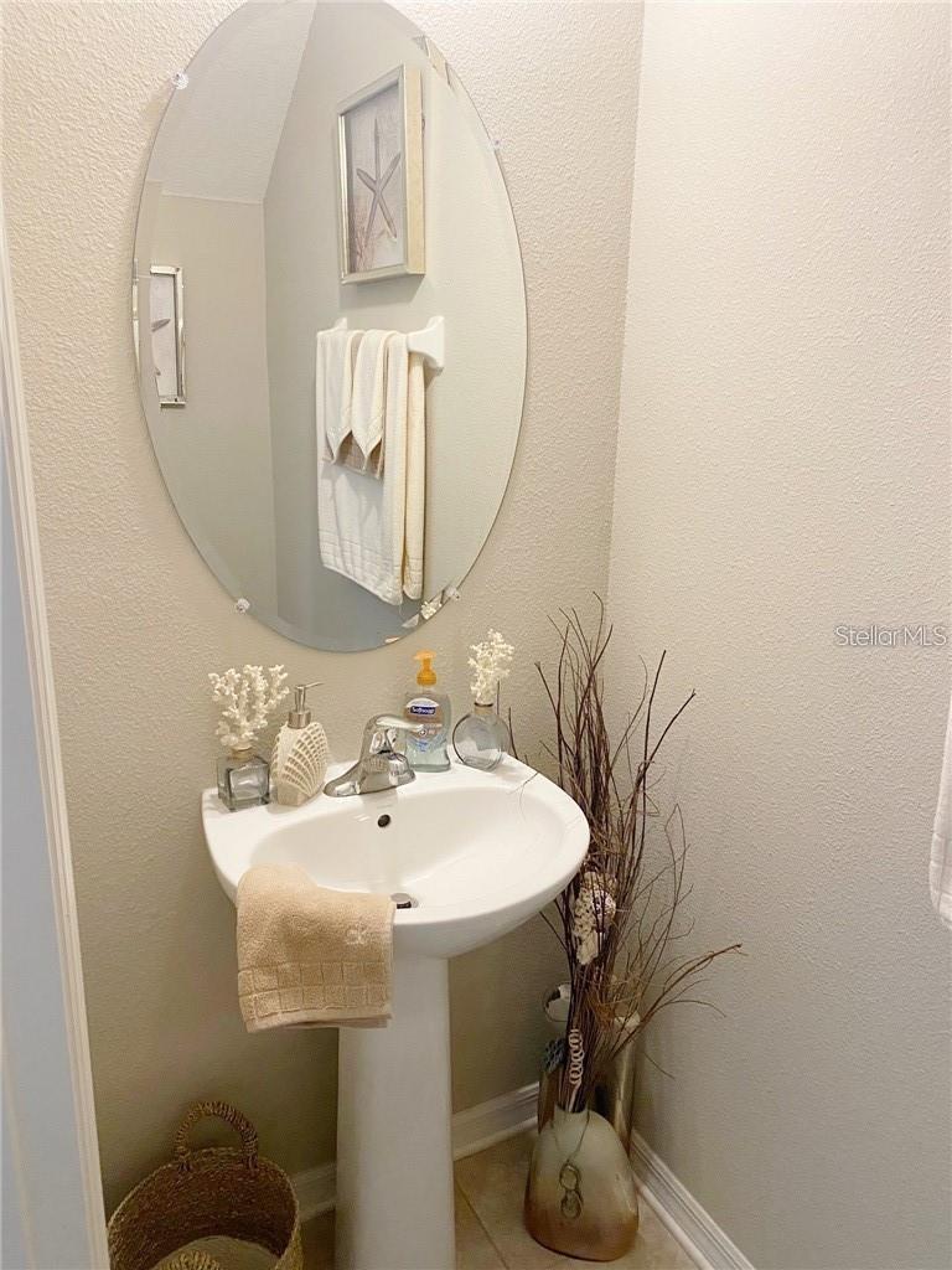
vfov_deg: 67.3
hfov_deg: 53.1
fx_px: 953
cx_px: 476
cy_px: 635
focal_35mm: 26
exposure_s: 1/60
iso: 400
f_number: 1.8
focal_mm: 4.25
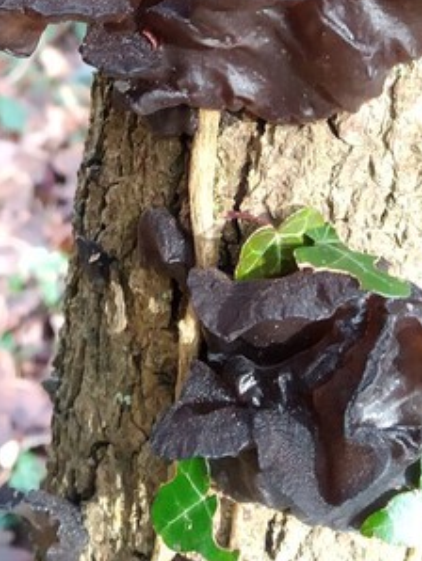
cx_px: 163
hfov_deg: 24.0
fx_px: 990
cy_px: -13
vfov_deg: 29.4
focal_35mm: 61
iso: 200
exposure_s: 1/33
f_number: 2.2
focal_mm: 3.82
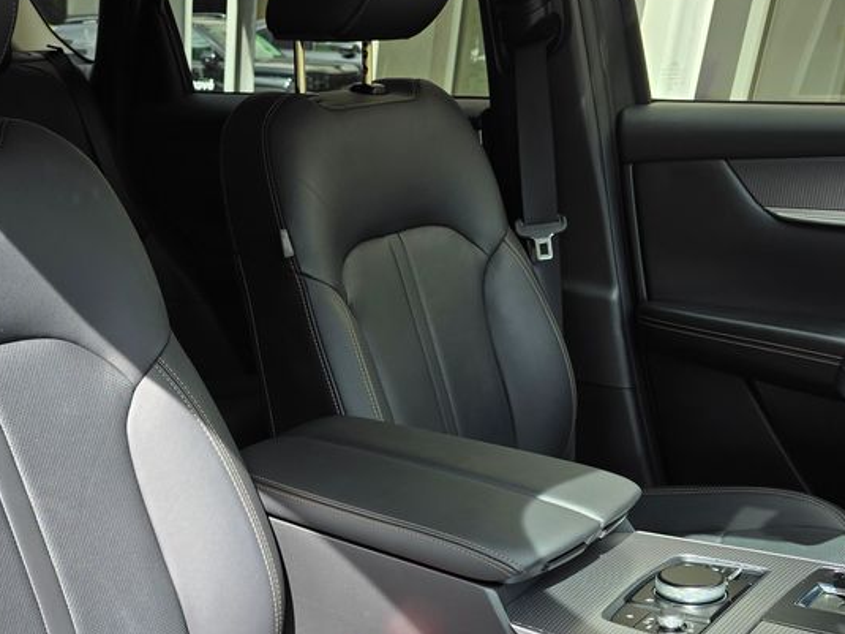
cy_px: 558
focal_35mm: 44
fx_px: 1074
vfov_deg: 31.5
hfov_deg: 39.7
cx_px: 79
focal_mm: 6.3
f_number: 1.7
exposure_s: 1/180
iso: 12
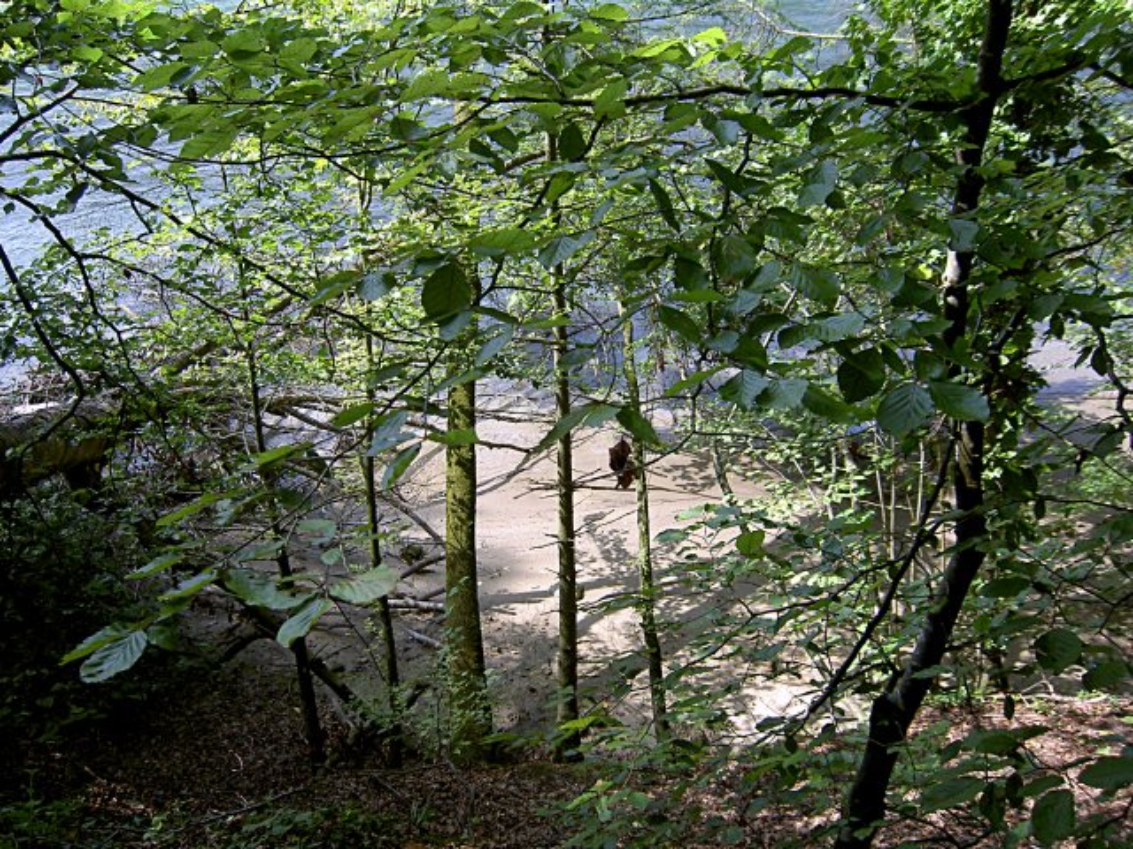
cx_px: 566
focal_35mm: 34
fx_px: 1113
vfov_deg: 41.8
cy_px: 424
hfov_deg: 54.0
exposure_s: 1/160
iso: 50
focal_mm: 5.6
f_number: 2.8
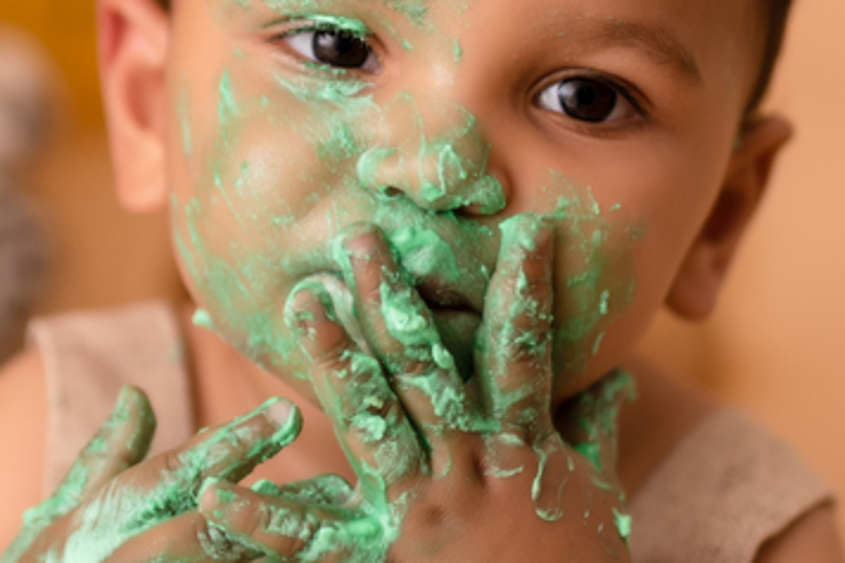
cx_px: 271
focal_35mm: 118
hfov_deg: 17.3
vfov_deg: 11.6
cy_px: 189
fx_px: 2768
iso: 100
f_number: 1.6
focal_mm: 35
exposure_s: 1/160
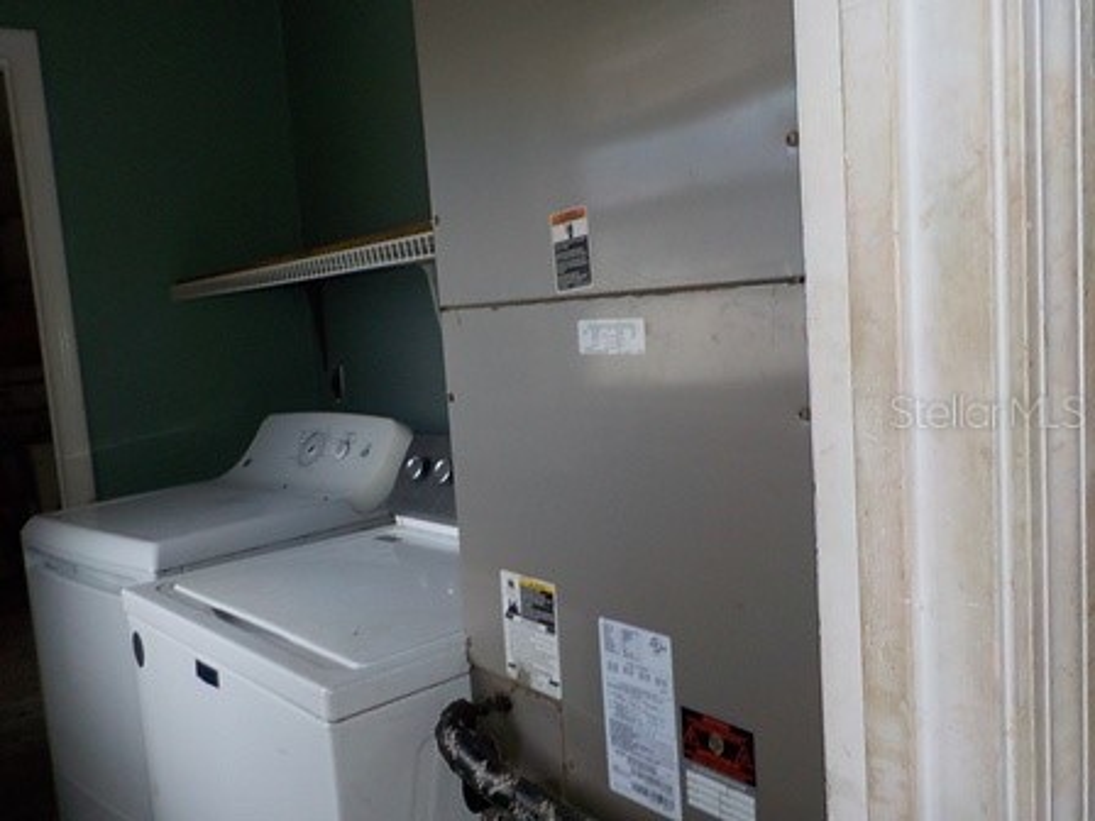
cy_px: 410
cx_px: 548
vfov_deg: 46.8
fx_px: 949
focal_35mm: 30
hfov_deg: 60.0
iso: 200
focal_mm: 4.1
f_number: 3.3
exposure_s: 1/30
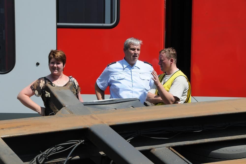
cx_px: 123
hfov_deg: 19.5
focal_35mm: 105
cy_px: 82
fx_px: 717
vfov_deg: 13.0
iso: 500
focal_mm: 70
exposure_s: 1/640
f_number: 13
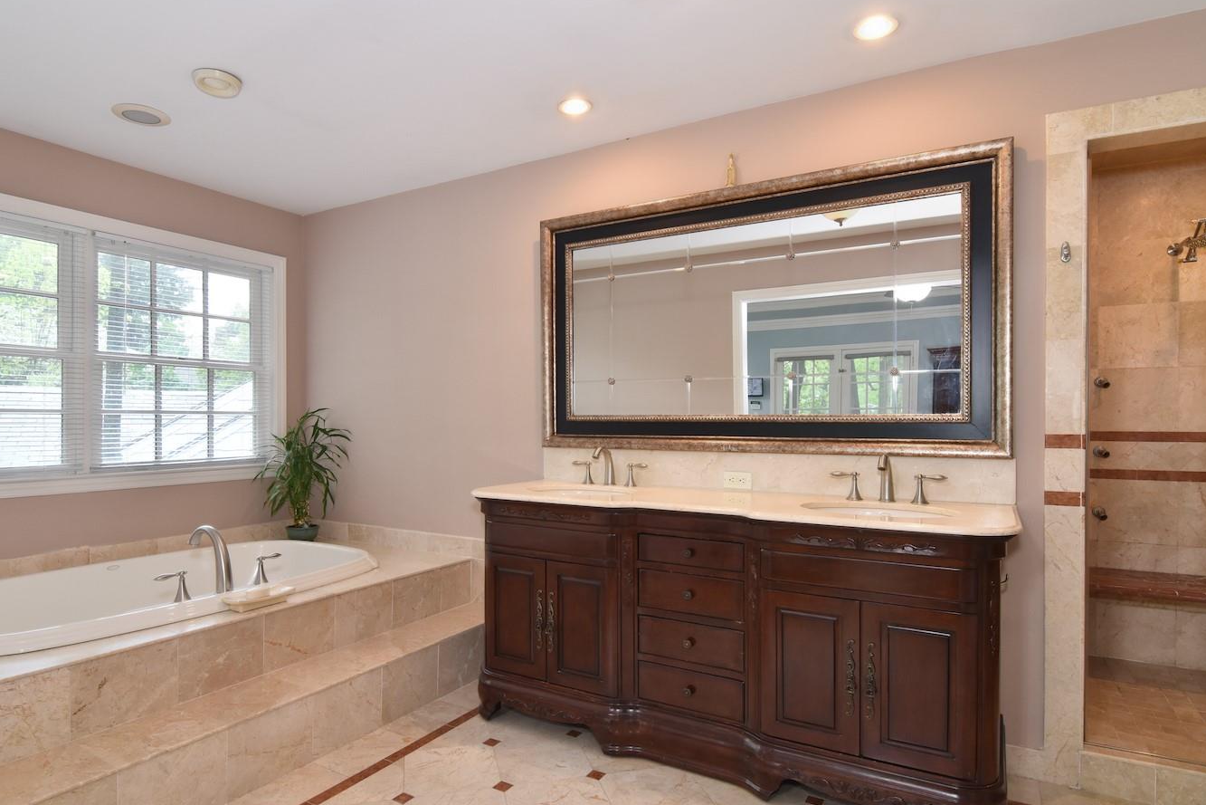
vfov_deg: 65.8
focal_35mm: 19
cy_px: 403
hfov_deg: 88.2
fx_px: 622
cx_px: 577
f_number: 8
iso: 640
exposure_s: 1/30
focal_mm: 11
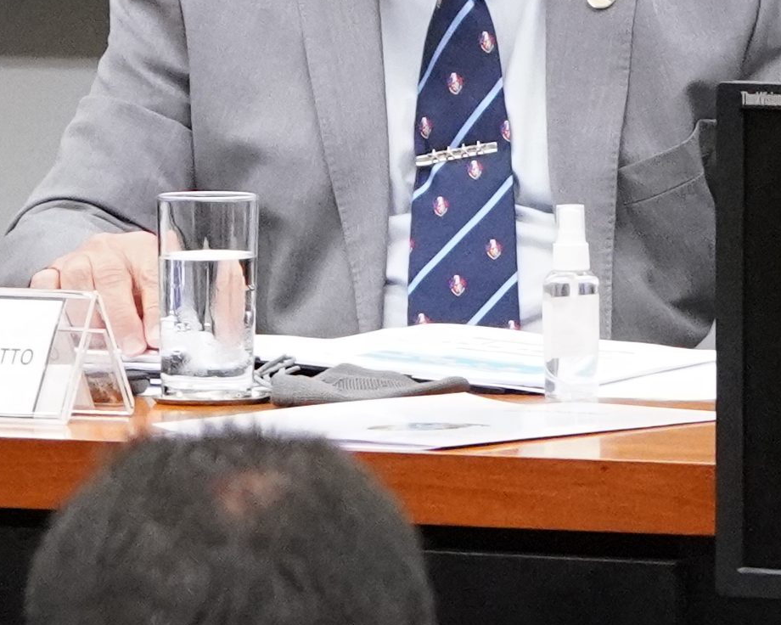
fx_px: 13129
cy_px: 68
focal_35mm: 568
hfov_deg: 3.4
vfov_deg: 2.7
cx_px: 1536
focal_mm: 70
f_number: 5
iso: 5000
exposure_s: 1/250
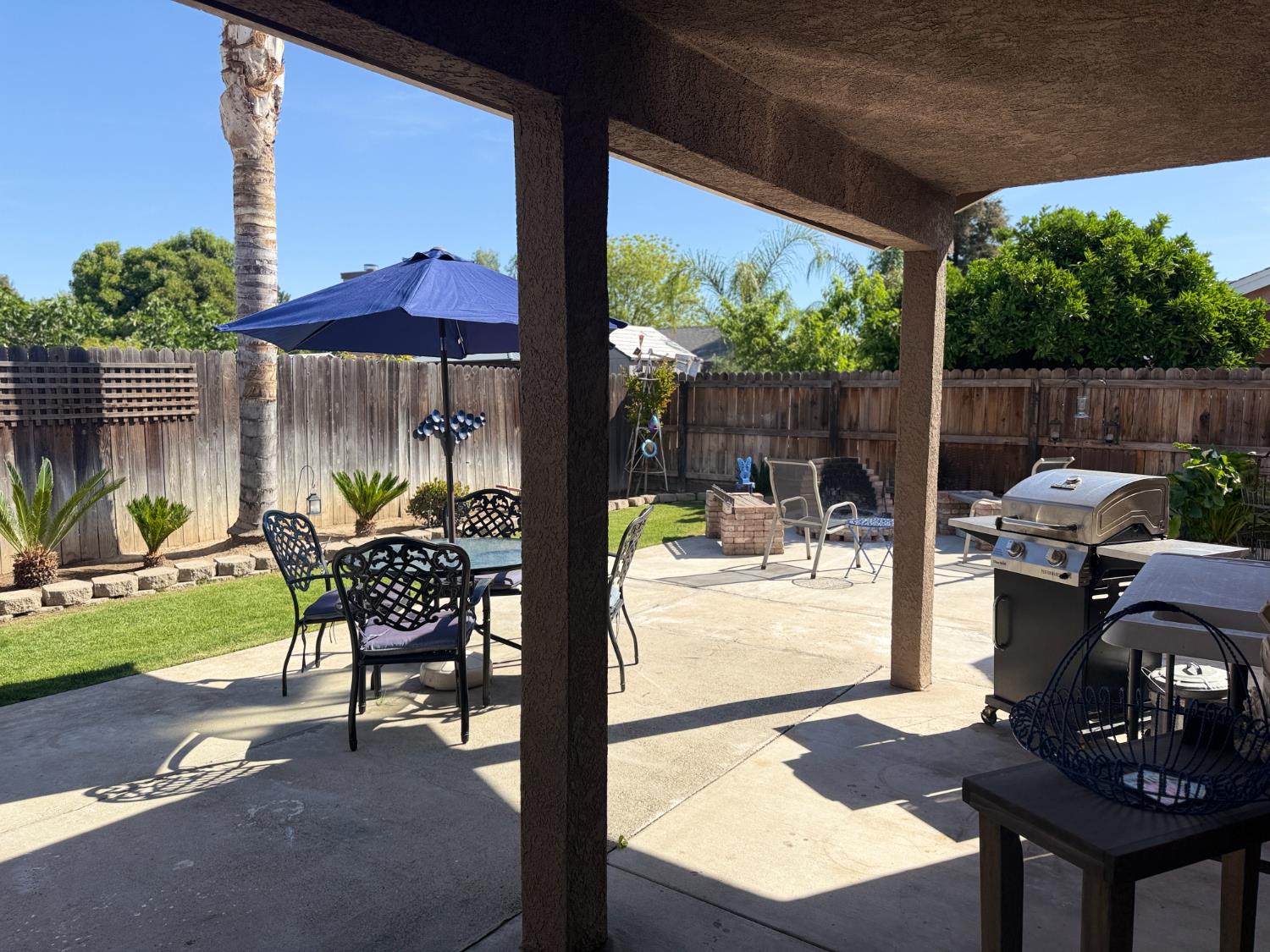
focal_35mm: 24
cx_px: 635
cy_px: 476
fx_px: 881
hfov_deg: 71.6
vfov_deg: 56.8
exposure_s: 1/3021
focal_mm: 6.76
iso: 80
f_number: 1.78
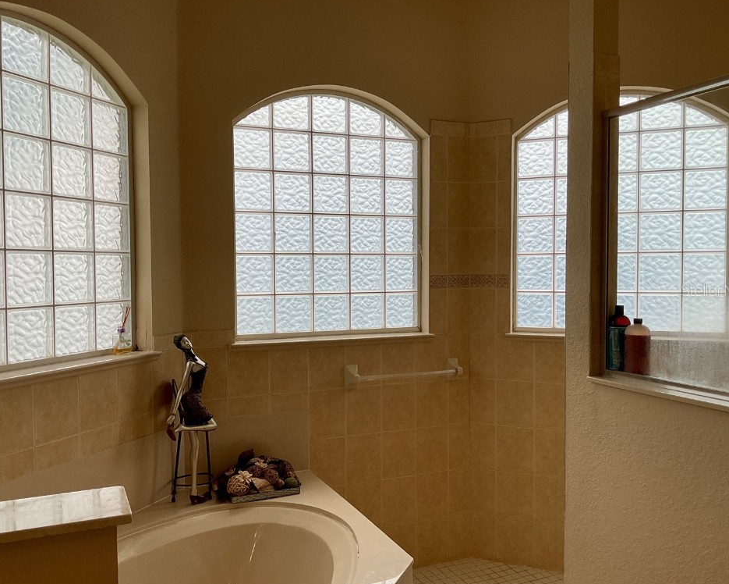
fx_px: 669
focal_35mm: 31
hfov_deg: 57.2
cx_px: 356
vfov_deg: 47.1
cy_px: 290
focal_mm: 3
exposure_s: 1/1144
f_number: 1.8
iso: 16
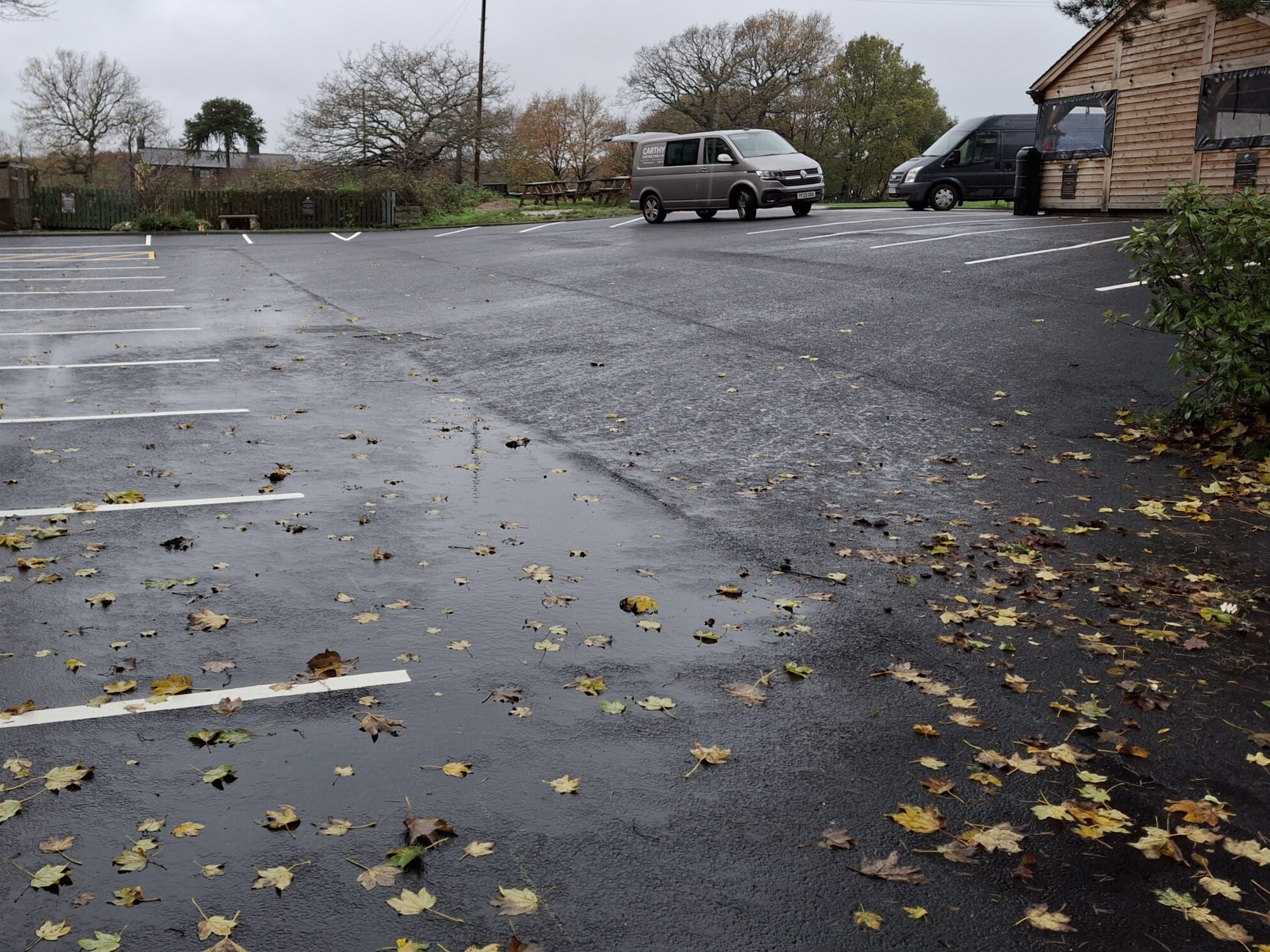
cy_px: 393
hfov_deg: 56.2
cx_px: 485
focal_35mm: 32
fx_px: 1174
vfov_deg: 44.0
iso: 40
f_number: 1.8
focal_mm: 4.69
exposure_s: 1/100
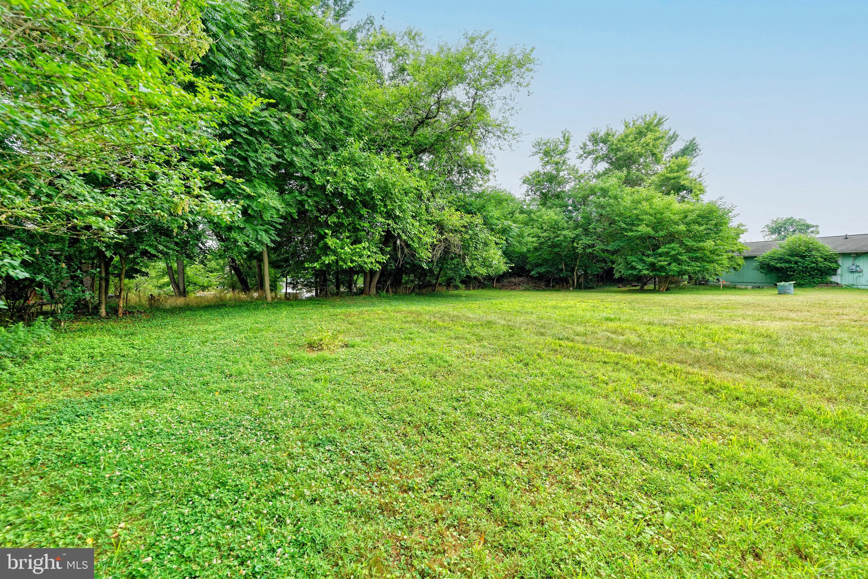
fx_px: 338
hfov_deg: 104.2
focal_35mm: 14
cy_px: 290
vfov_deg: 81.2
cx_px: 434
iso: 320
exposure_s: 1/200
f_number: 5
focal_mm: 14
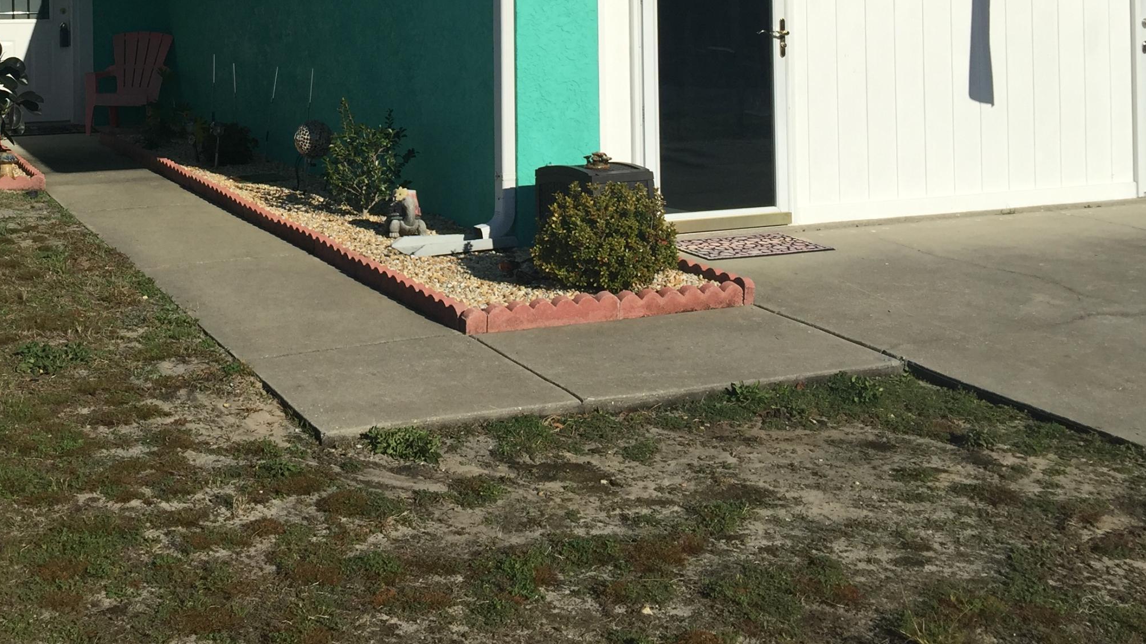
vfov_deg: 24.4
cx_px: 367
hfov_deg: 43.0
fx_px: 1428
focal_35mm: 47
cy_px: 20
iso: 32
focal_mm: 4.15
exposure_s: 1/3300
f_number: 2.2
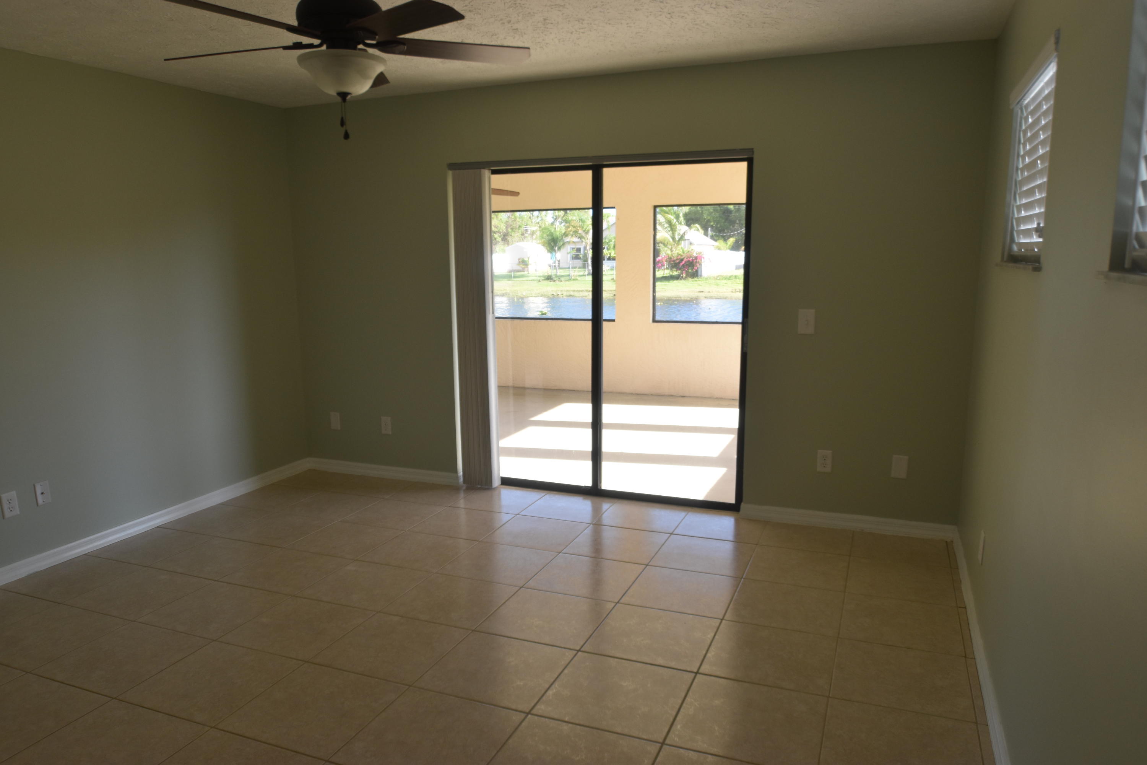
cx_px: 574
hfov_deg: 73.7
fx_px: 765
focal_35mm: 24
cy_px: 382
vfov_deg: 53.1
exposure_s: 1/160
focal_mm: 16
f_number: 6.3
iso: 400
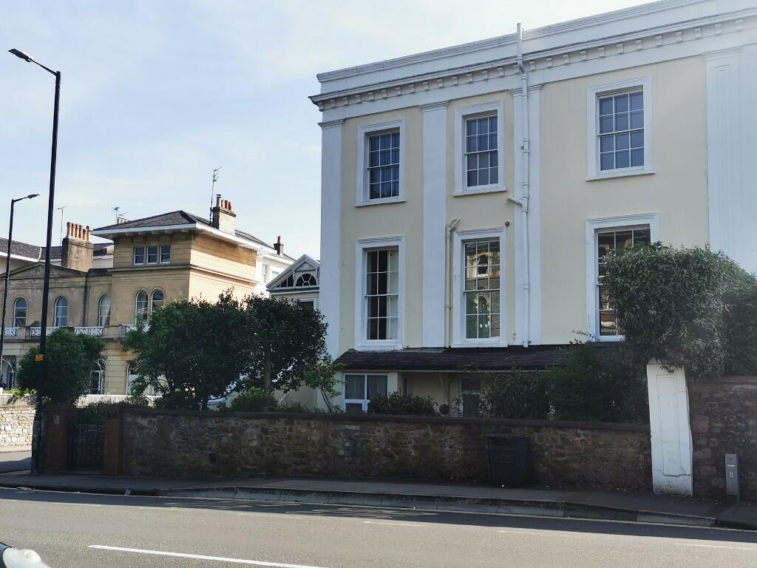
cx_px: 378
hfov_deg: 47.9
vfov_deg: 36.8
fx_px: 853
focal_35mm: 39
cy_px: 284
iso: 50
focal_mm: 5.58
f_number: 1.8
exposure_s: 1/2203
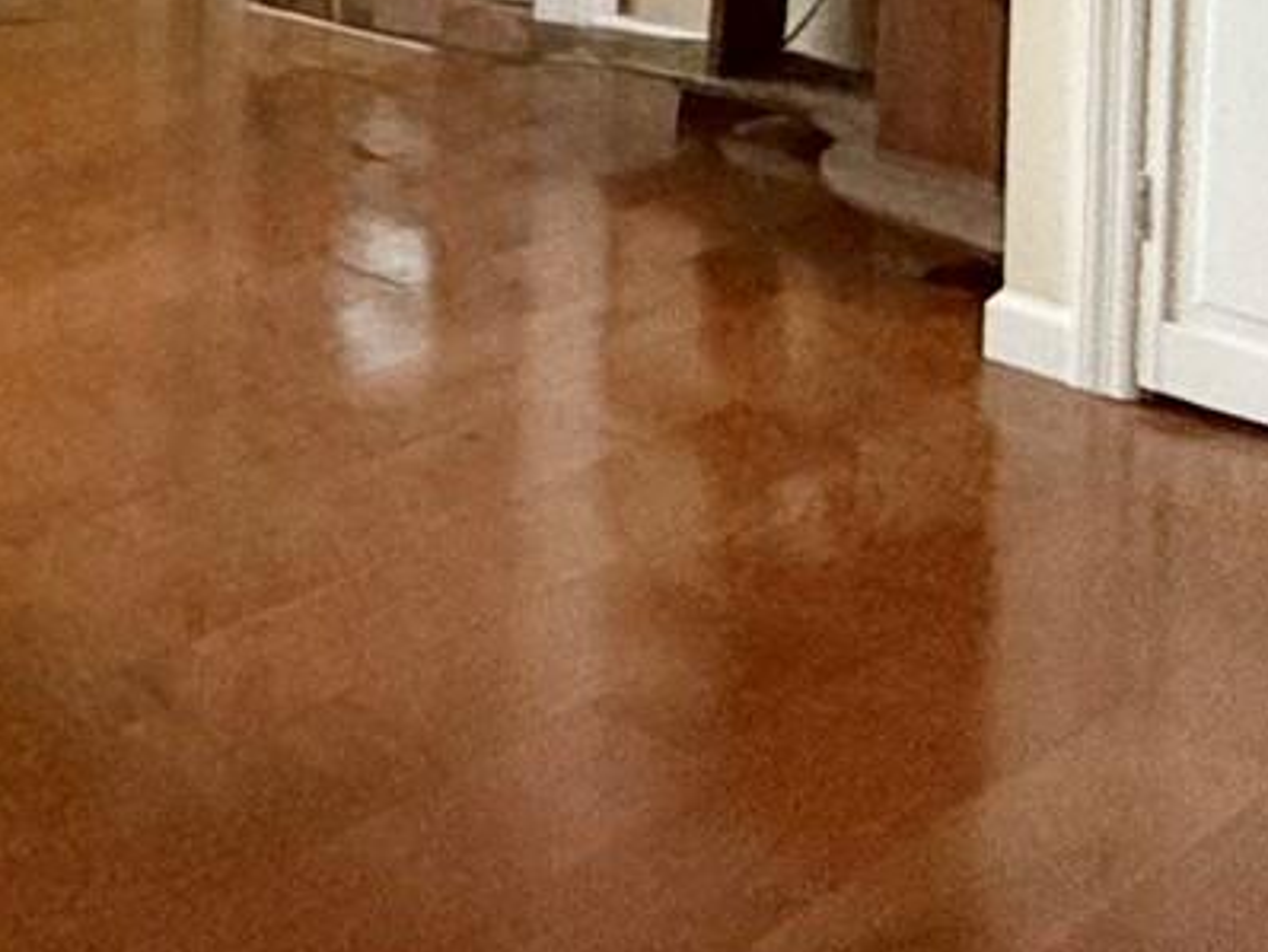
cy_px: -767
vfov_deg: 16.9
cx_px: -956
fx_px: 2639
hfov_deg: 20.2
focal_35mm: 72
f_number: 2.2
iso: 400
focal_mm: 2.22
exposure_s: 1/120
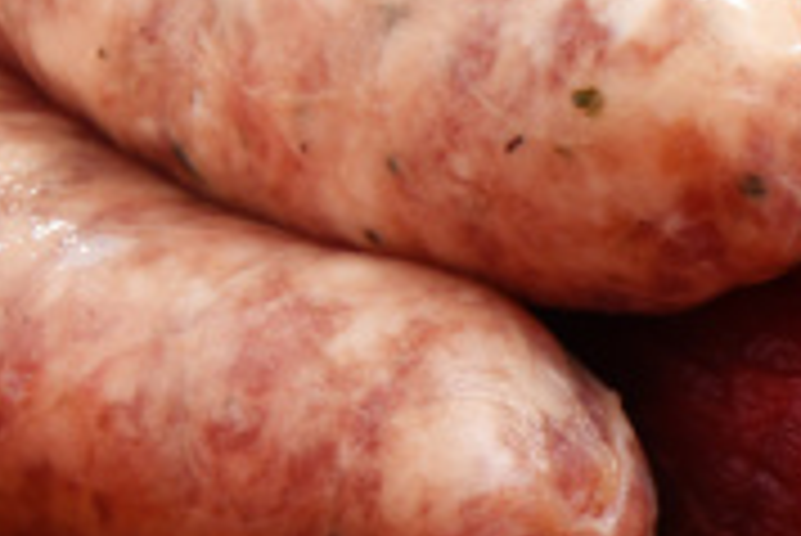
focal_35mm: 1095
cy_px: 106
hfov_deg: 1.9
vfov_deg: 1.3
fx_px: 24383
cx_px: 1724
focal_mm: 190
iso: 100
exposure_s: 1/125
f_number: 14
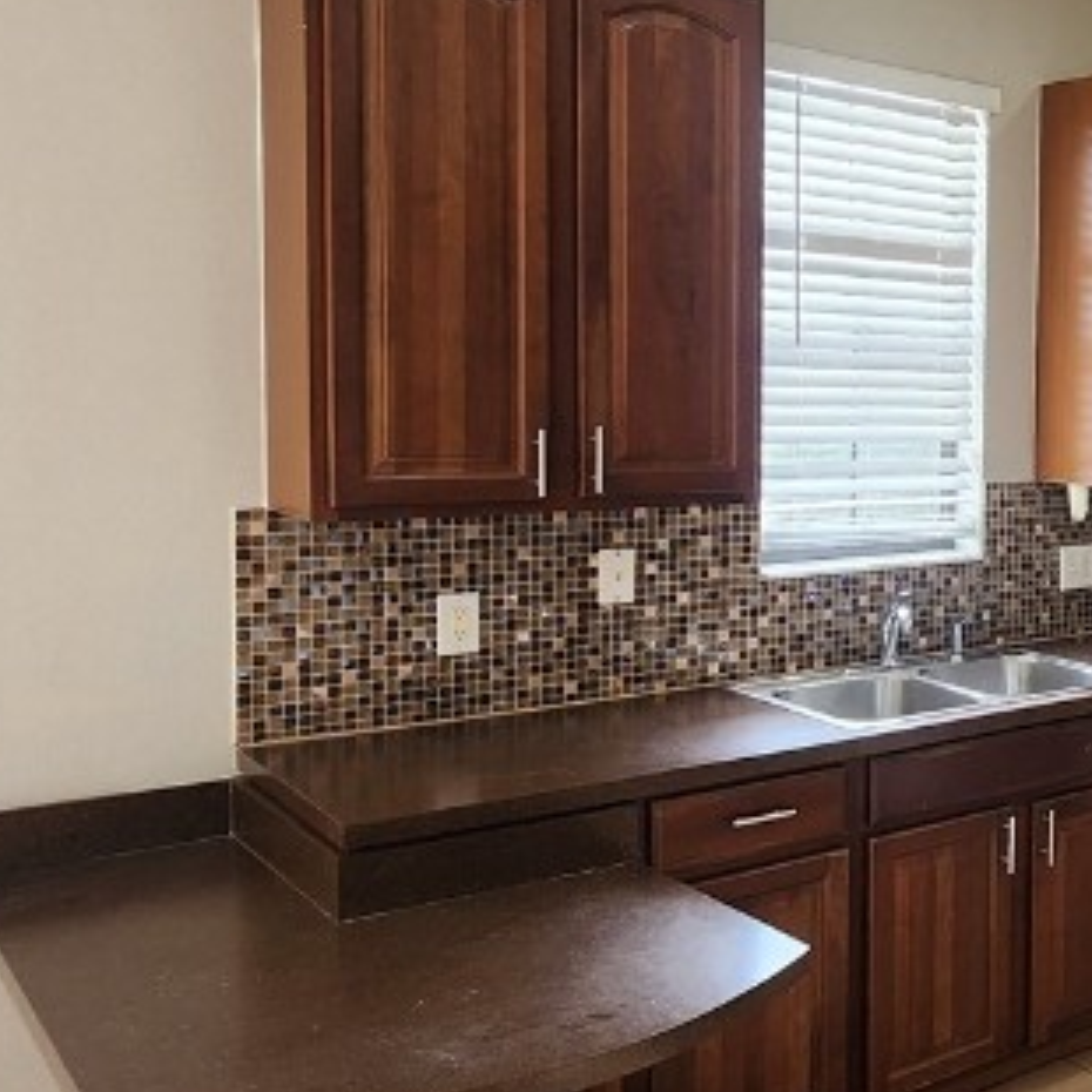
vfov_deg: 43.8
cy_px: 490
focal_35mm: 38
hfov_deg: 36.1
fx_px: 1356
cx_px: 1243
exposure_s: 1/60
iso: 100
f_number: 2.2
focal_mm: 2.2
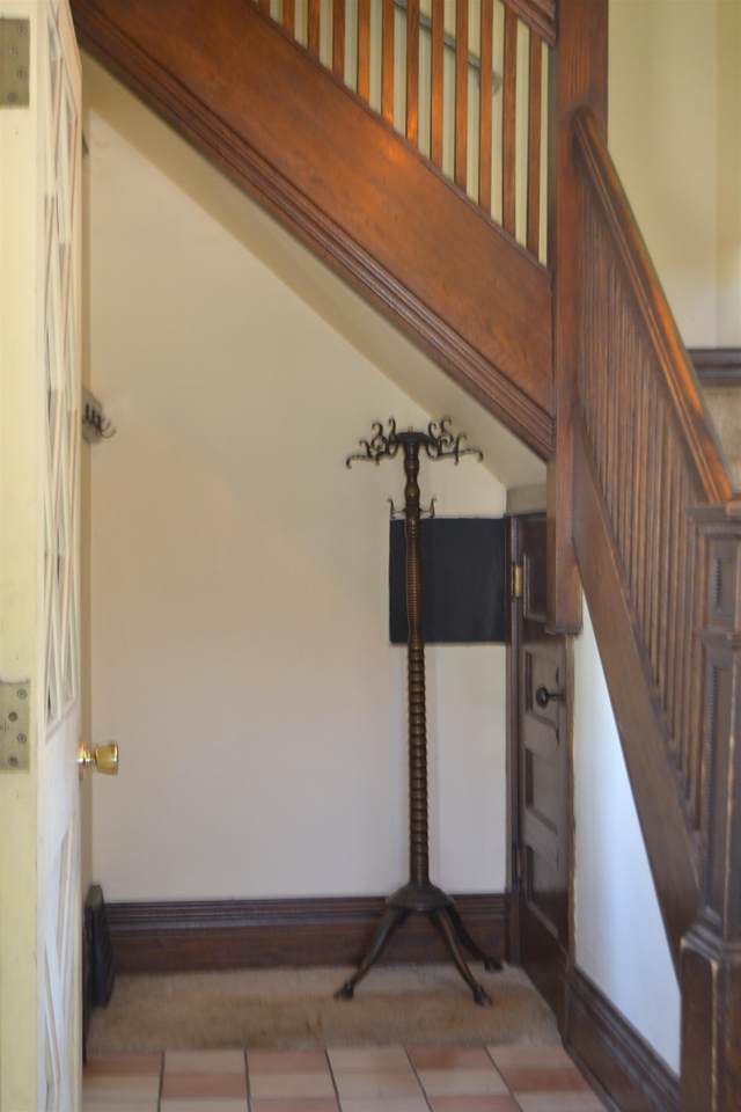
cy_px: 556
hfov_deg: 25.1
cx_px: 370
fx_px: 1667
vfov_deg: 36.9
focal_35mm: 54
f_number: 5
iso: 800
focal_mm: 36
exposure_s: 1/25
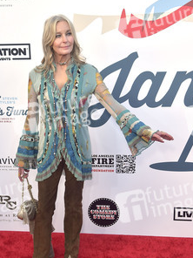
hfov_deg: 28.0
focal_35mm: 52
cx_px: 81
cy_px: 159
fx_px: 387
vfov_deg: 36.6
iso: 400
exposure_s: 1/250
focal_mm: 40
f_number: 6.3
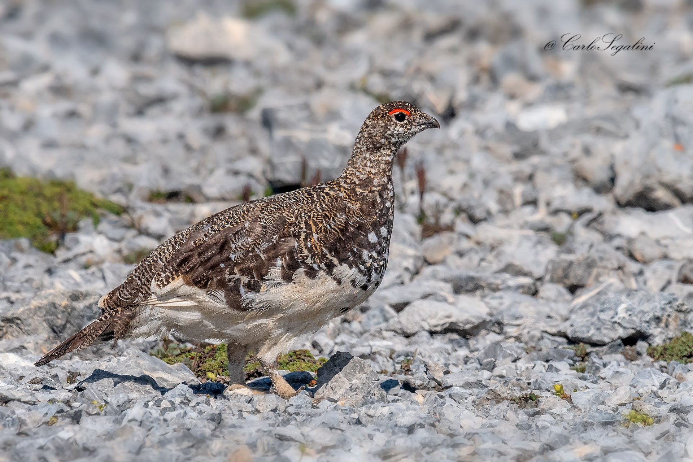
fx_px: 8662
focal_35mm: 450
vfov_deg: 3.1
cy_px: 231
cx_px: 346
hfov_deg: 4.6
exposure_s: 1/3200
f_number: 7.1
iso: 1100
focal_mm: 300
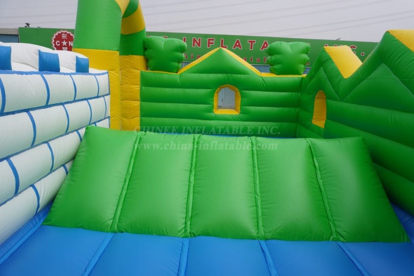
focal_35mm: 24
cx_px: 207
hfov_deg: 73.7
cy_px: 138
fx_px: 276
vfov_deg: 53.1
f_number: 6.3
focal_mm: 16
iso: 100
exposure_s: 1/400
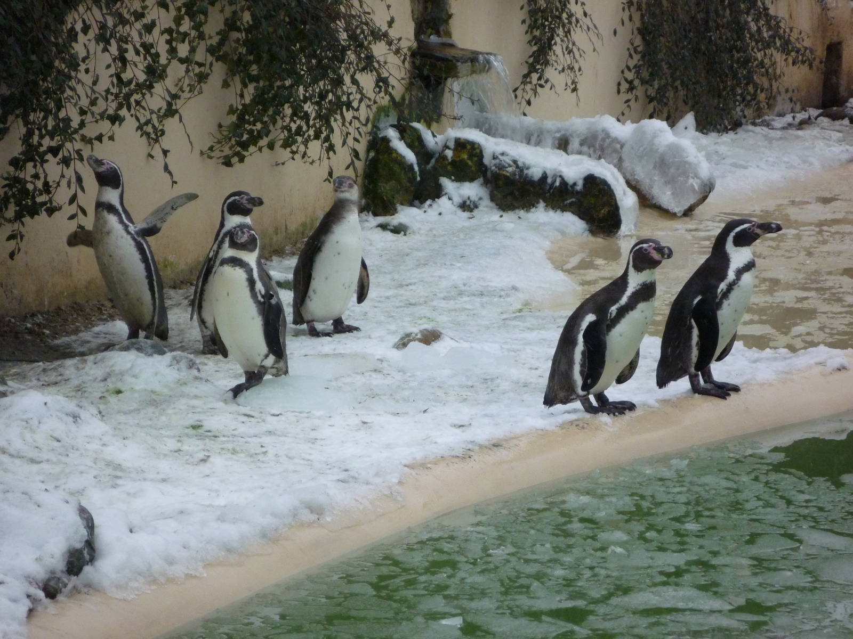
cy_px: 320
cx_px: 426
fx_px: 3573
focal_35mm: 145
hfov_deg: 13.6
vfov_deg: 10.2
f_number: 5.9
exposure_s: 1/125
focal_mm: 26
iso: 320
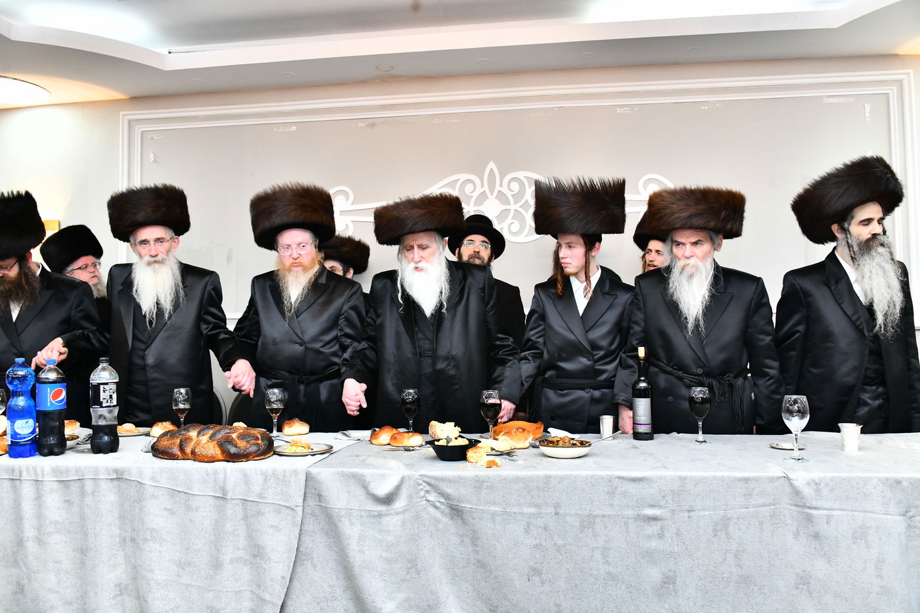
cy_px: 306
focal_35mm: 28
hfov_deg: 65.5
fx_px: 715
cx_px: 460
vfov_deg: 46.4
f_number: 5.6
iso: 2000
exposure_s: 1/125
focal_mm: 28
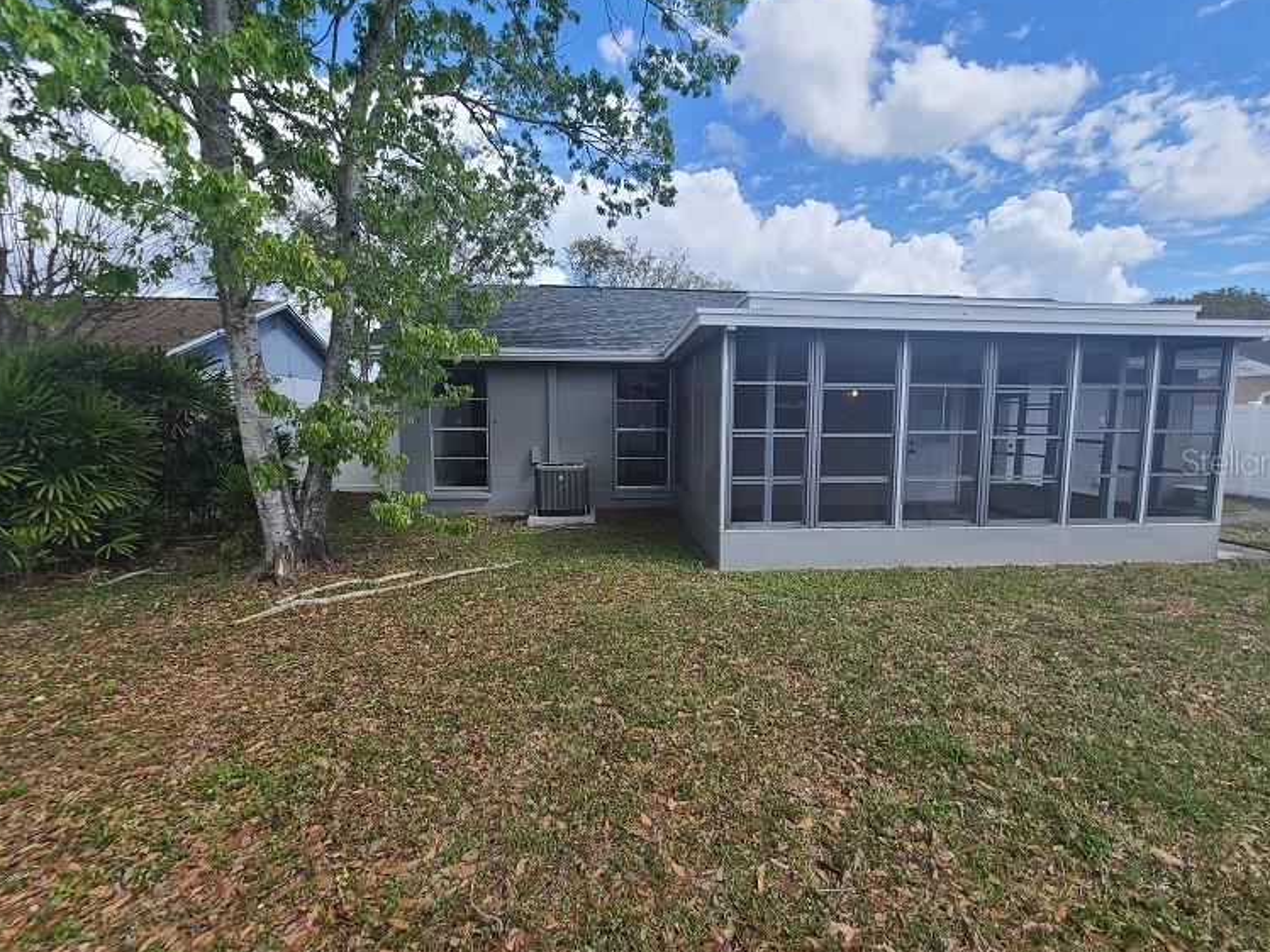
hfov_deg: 102.0
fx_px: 514
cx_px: 657
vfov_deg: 85.7
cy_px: 462
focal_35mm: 14
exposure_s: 1/1195
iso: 50
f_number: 2.2
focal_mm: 2.2
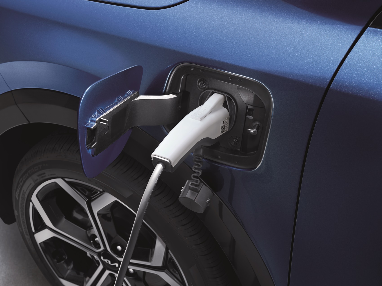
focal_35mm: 50
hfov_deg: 38.2
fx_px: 552
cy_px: 143
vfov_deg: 29.1
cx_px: 191
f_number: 11
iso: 160
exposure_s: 1/15
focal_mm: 63
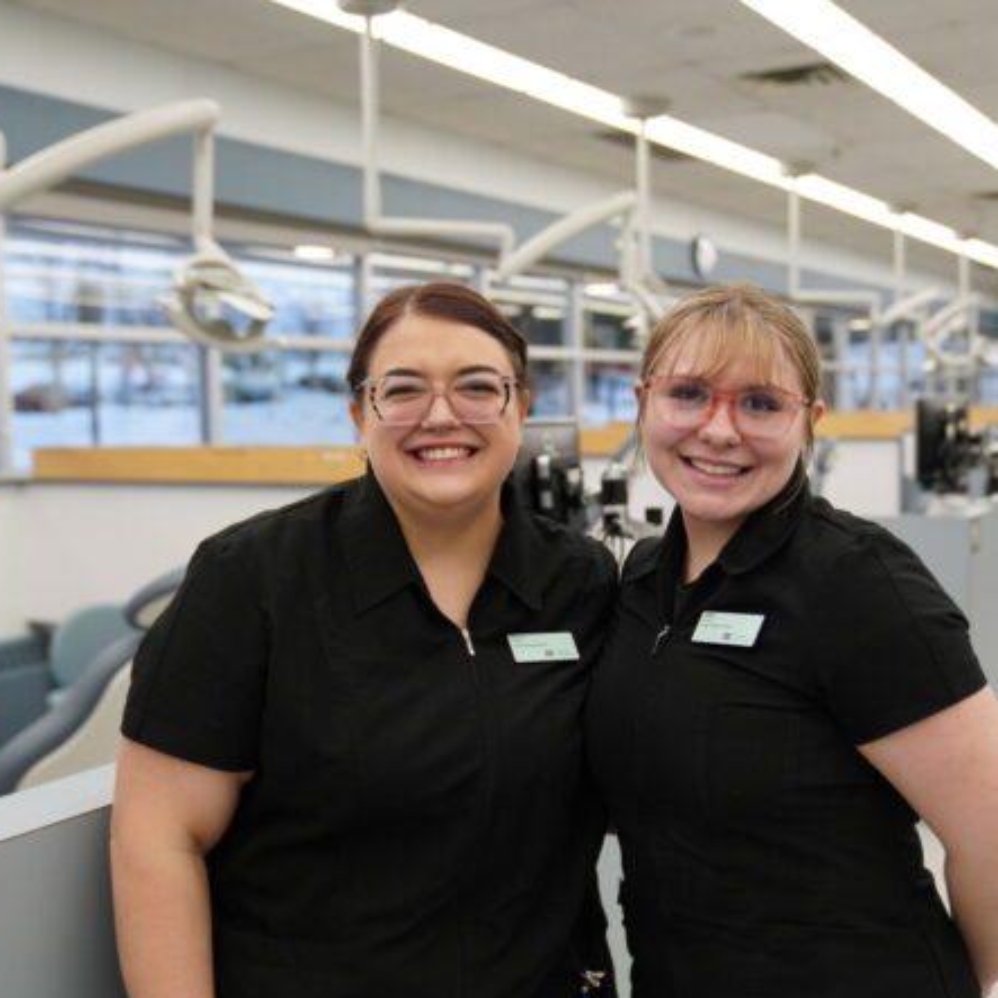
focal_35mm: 44
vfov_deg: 38.3
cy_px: 505
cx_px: 550
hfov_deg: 38.3
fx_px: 1435
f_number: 2.8
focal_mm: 34
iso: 2000
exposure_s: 1/640
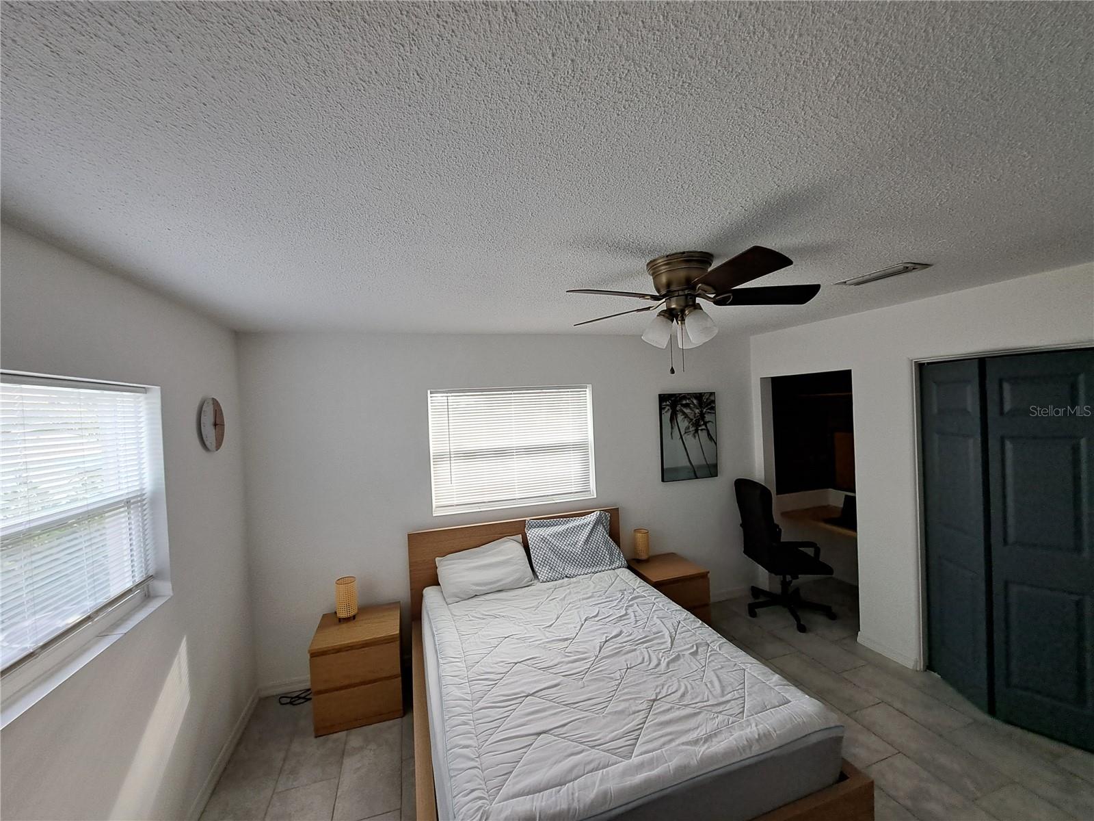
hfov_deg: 106.2
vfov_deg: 89.9
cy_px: 410
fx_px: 411
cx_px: 547
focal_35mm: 13
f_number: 2.2
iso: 64
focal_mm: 1.74
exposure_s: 1/40
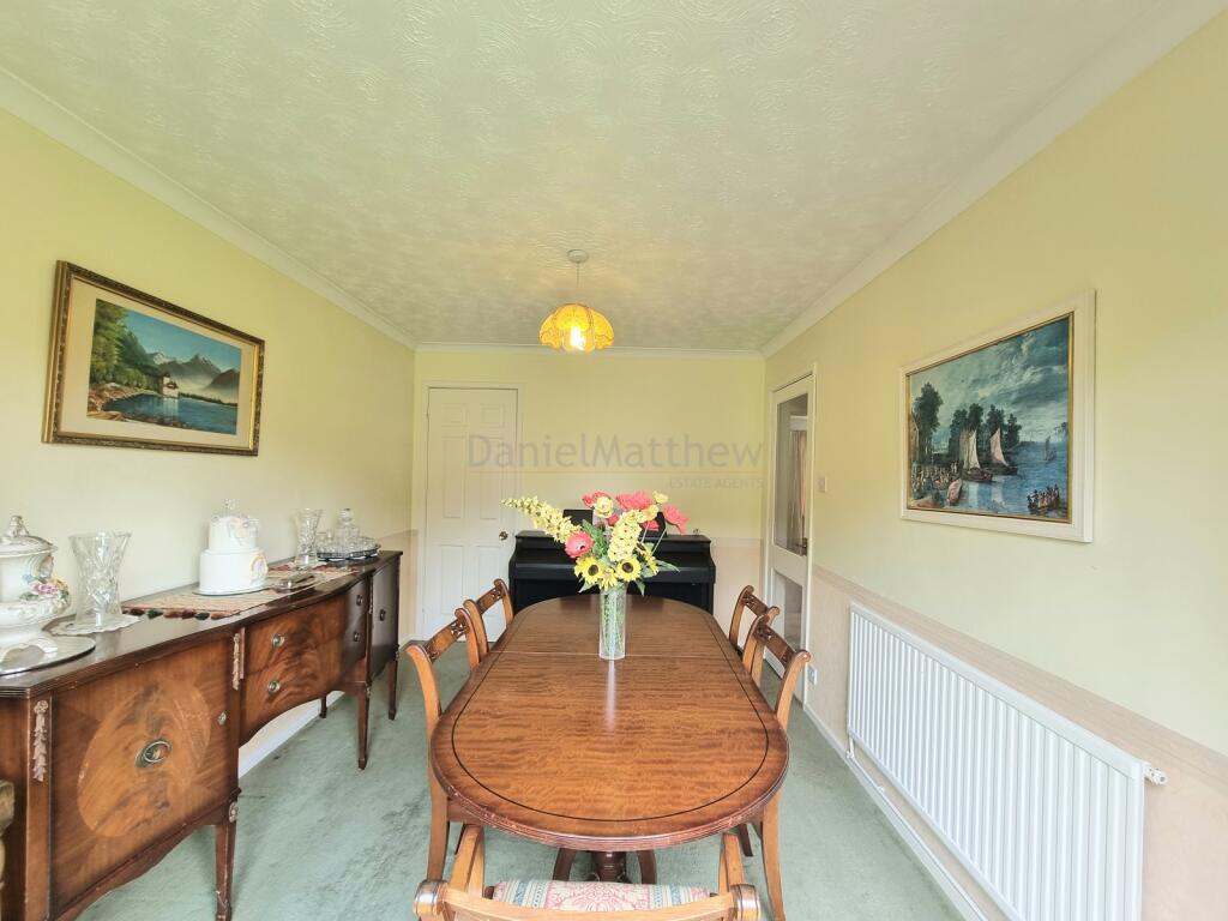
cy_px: 460
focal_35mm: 13
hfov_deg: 106.2
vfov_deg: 89.9
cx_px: 614
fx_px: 461
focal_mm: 2.2
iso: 64
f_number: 2.2
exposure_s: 1/50
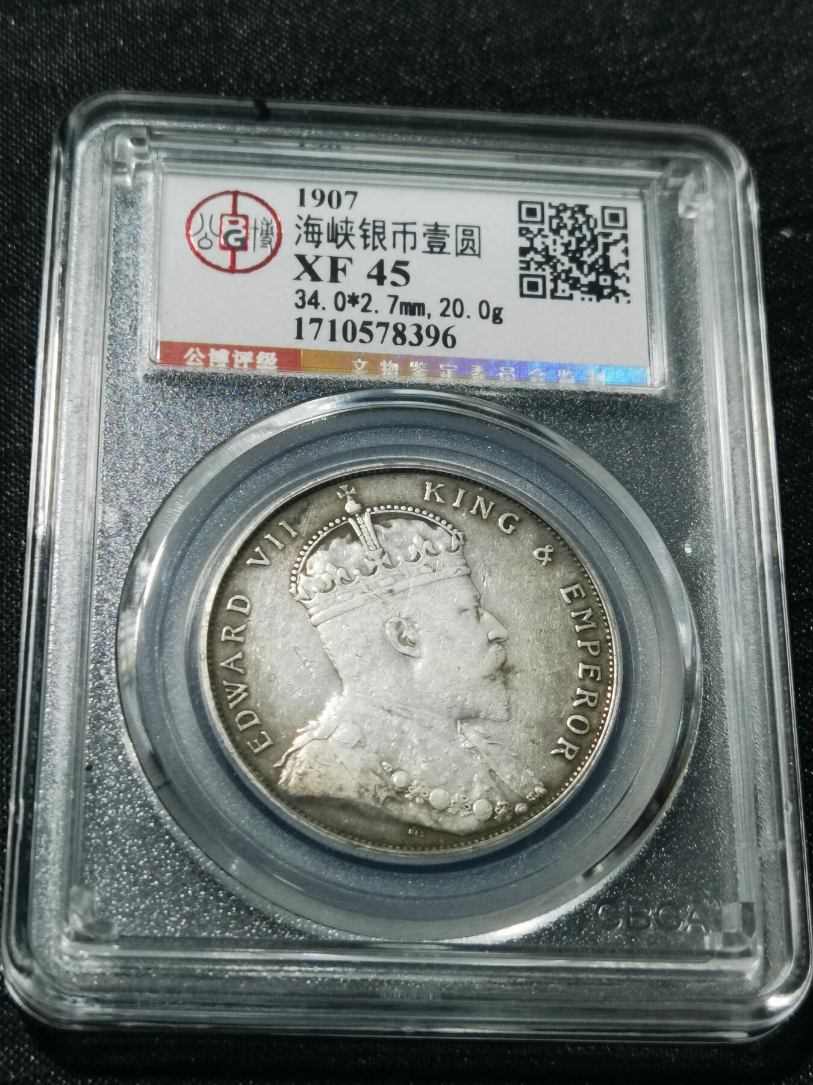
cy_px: 542
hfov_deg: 22.3
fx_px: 2067
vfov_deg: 29.4
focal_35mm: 66
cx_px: 406
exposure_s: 1/100
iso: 100
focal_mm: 6.67
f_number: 1.9
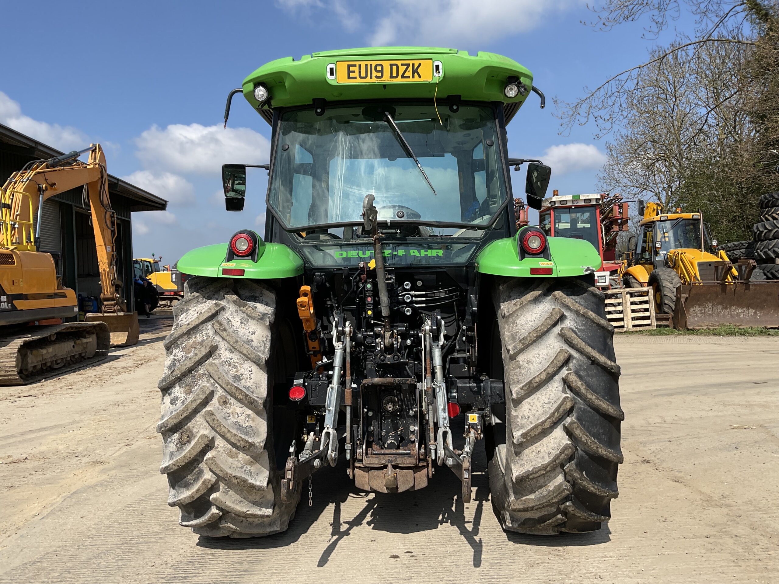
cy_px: 292
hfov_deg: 61.7
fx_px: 653
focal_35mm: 29
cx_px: 390
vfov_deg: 48.2
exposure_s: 1/1848
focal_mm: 3
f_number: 1.8
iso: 16
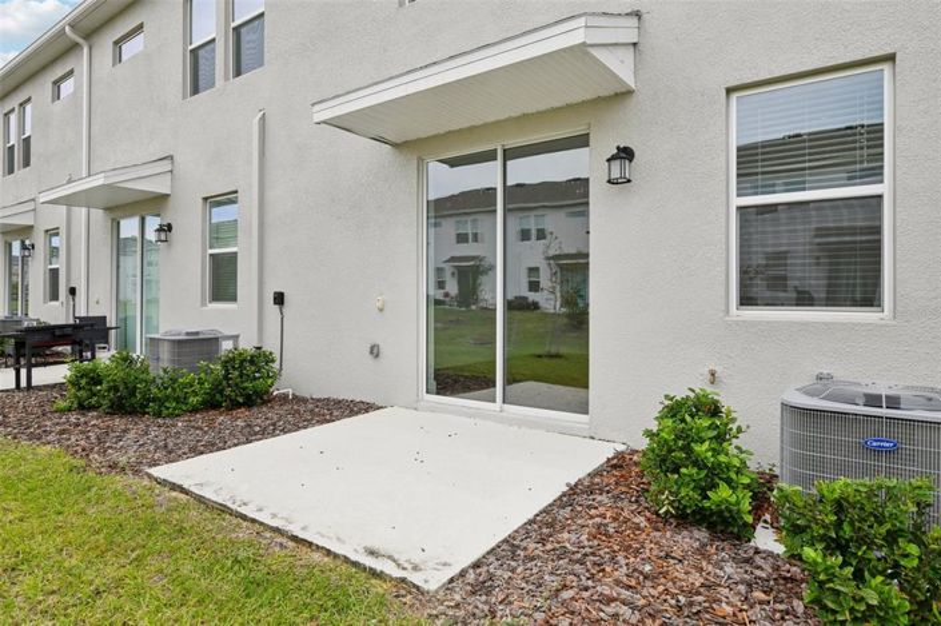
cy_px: 313
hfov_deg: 84.0
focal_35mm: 20
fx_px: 522
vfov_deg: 61.9
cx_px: 470
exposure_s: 1/400
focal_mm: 20
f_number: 8
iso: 400
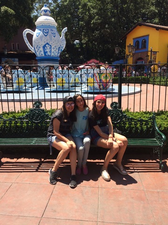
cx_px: 84
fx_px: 188
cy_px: 112
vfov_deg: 61.7
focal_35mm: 29
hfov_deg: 48.2
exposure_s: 1/1140
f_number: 2.2
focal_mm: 4.15
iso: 32
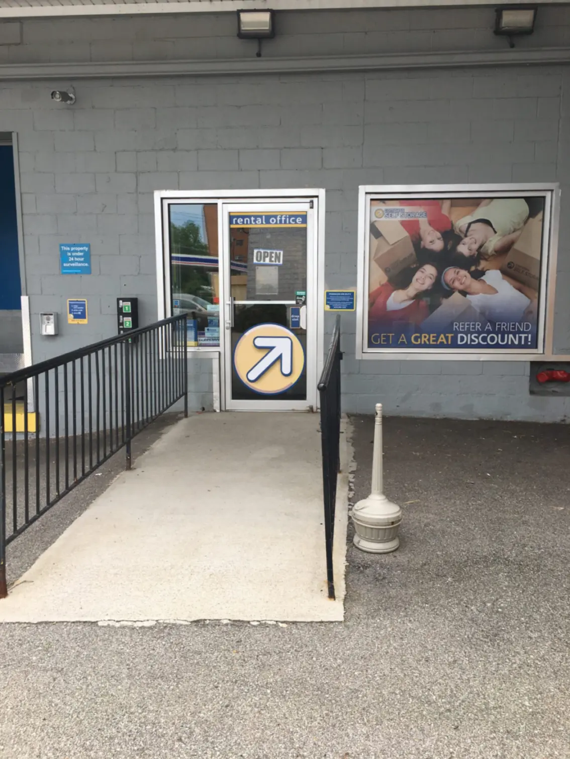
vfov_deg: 61.7
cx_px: 285
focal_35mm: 29
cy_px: 380
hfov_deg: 48.2
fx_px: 637
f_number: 2.2
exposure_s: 1/513
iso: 25
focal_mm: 4.15
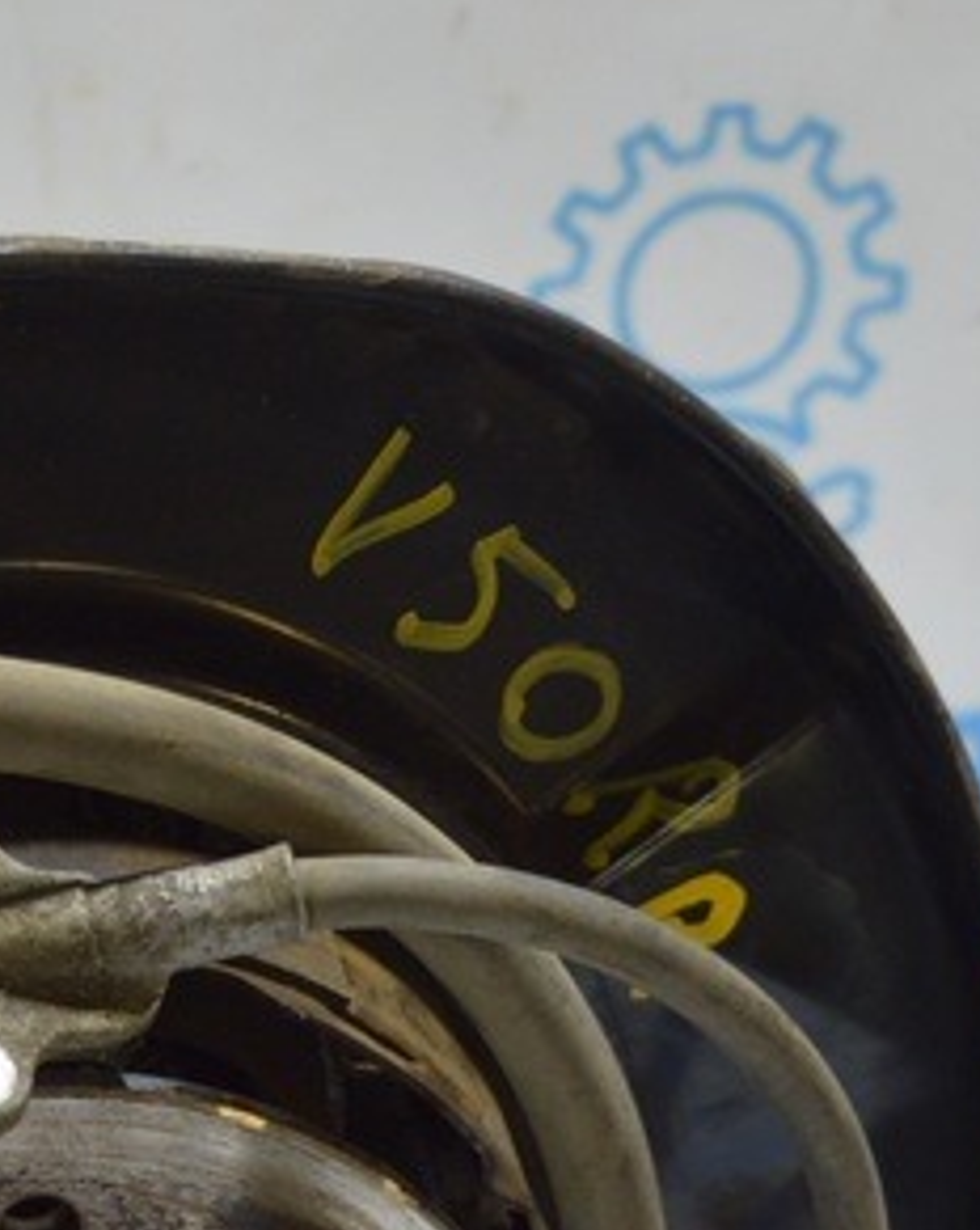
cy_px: 1350
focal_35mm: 119
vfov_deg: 15.7
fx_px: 4323
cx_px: -245
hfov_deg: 12.6
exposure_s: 1/50
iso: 400
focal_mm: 24
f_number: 4
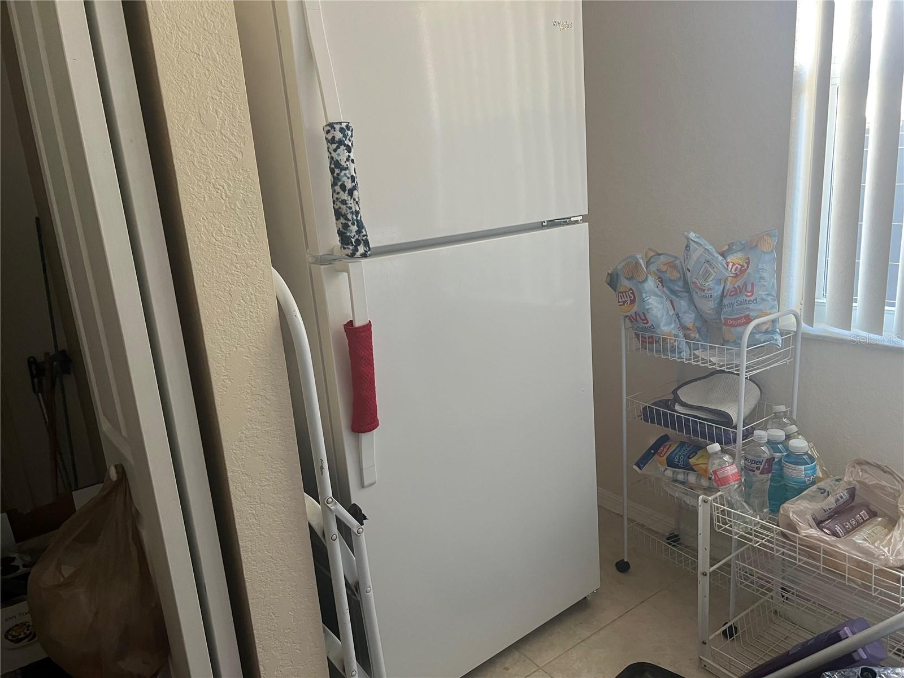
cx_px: 452
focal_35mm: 26
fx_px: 679
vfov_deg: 53.1
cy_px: 339
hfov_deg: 67.3
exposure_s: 1/60
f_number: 1.5
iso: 125
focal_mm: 5.7
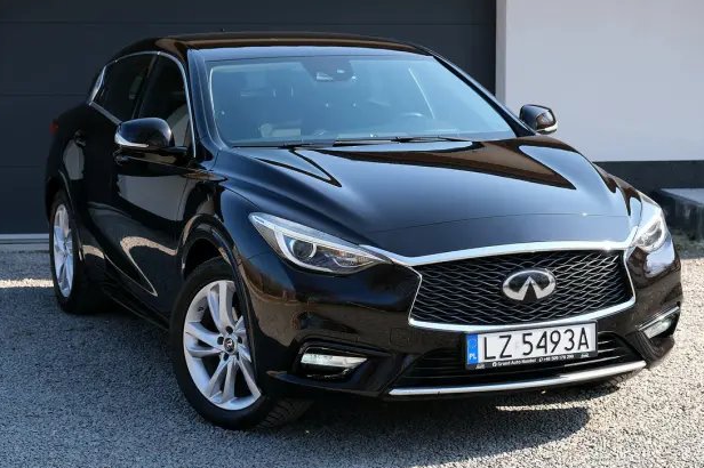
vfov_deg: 17.3
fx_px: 1544
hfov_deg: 25.7
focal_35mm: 79
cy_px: 234
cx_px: 360
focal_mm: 50.5
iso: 320
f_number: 5.6
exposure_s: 1/300
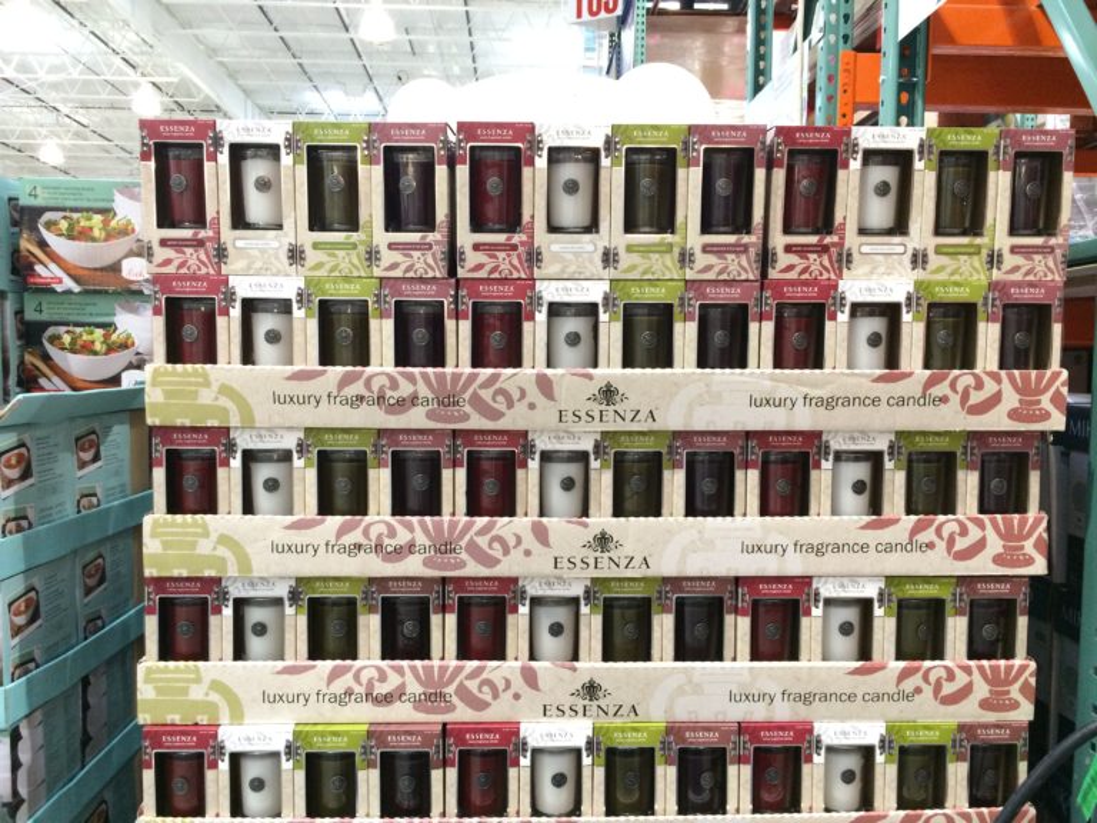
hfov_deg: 61.7
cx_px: 548
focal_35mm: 29
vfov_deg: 48.2
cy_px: 412
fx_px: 919
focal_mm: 4.15
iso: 160
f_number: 2.2
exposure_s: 1/30
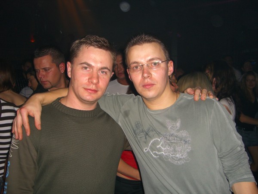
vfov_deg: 37.7
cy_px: 97
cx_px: 129
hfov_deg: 49.0
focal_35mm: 38
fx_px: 283
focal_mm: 7.9
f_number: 2.8
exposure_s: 1/60
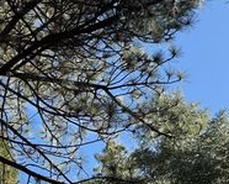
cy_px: 144
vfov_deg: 23.9
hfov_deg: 29.7
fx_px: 427
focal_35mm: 63
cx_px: 65
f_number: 1.78
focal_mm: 6.76
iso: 80
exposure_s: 1/1250
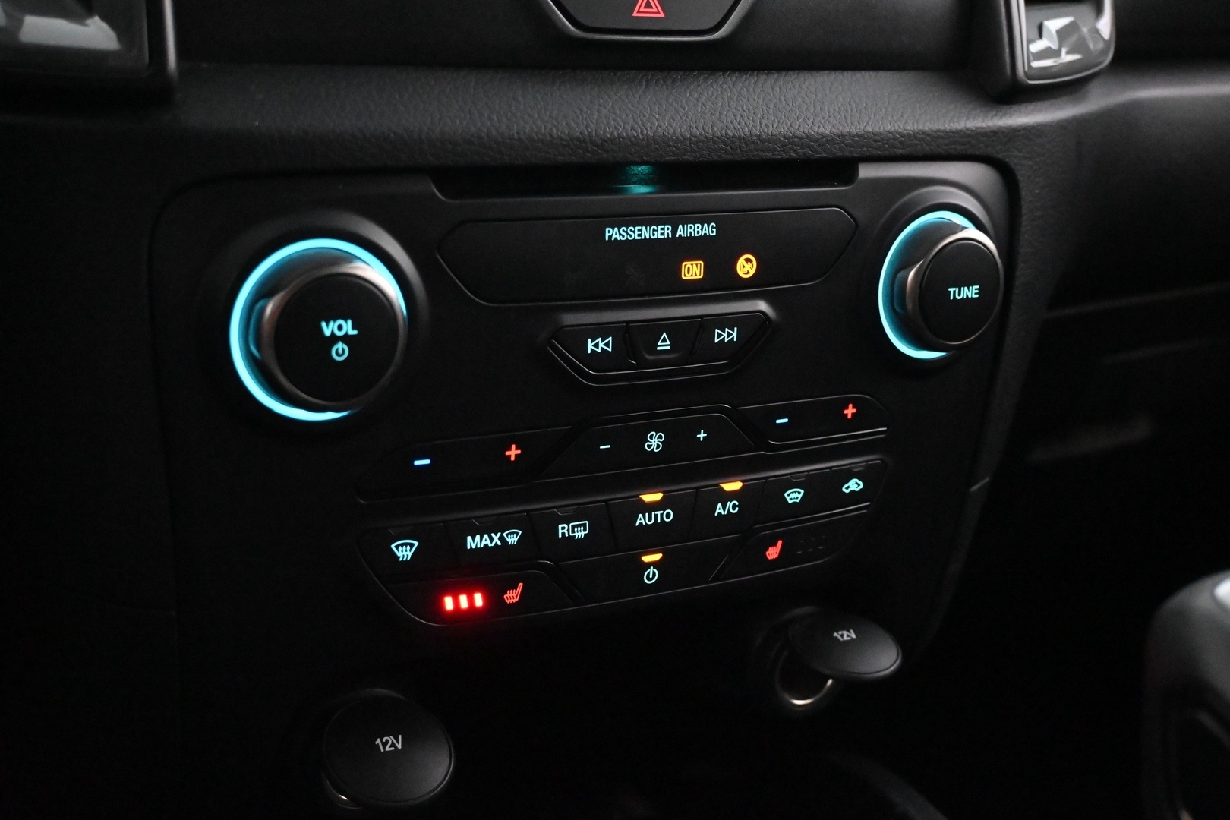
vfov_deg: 29.9
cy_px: 410
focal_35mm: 45
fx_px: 1537
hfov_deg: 43.6
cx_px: 615
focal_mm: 30
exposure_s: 1/50
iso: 14400
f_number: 4.8
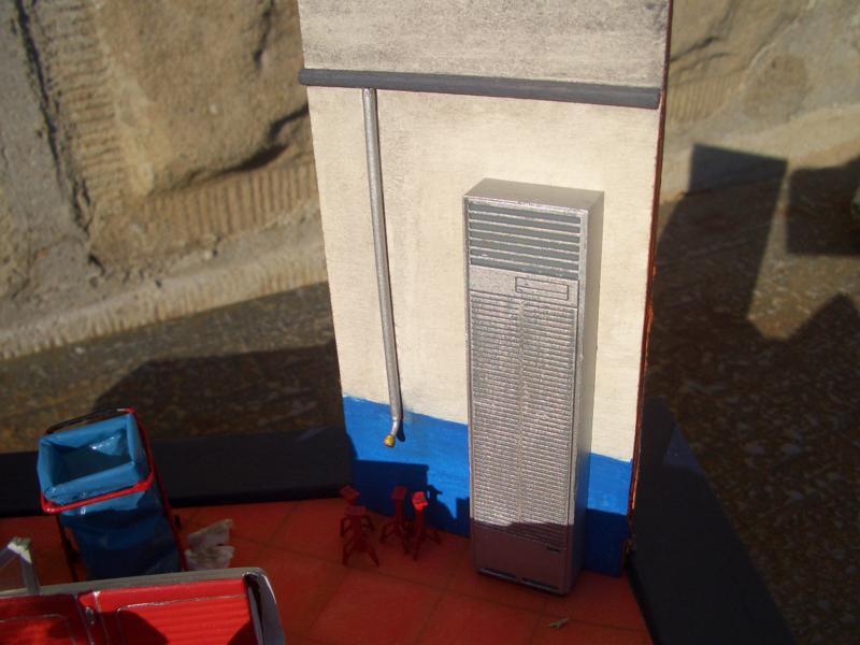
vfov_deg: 40.7
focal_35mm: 35
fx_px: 870
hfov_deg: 52.6
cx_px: 430
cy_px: 322
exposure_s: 1/800
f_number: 4.3
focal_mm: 5.8
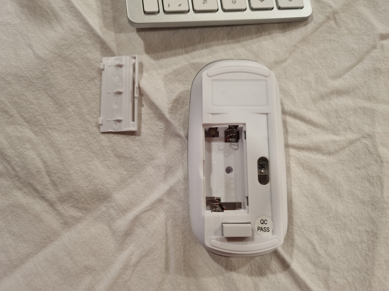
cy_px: 146
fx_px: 292
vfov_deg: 53.1
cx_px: 194
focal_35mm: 26
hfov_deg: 67.3
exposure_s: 1/50
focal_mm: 5.4
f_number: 1.8
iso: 320
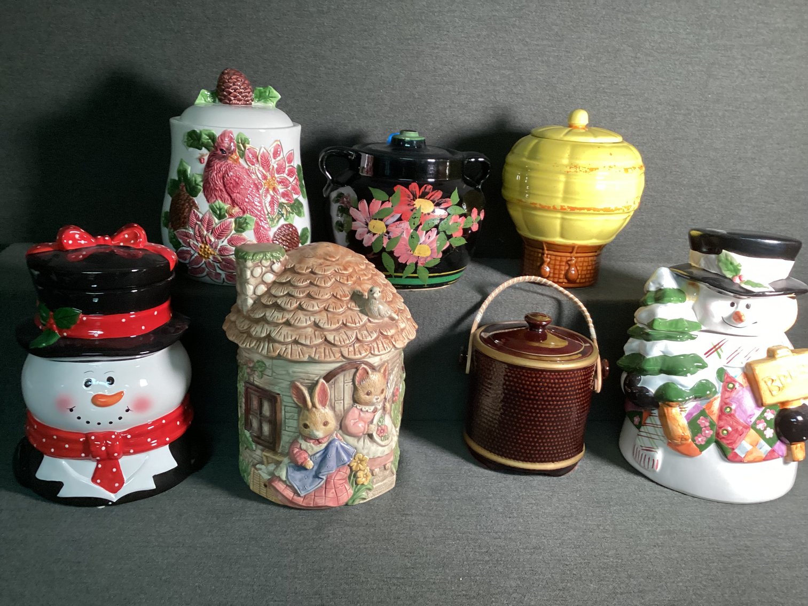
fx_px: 724
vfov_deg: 45.4
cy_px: 303
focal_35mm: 31
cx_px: 404
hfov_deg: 58.3
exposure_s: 1/60
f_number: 2.4
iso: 320
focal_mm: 3.3
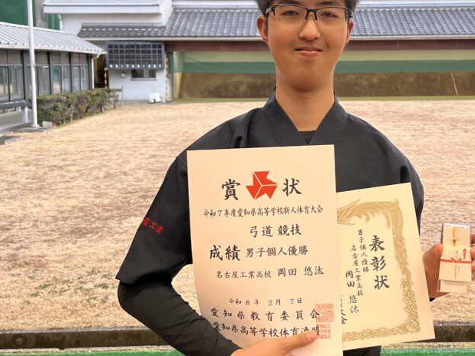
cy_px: 114
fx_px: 590
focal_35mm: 43
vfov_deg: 33.2
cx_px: 292
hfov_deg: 43.6
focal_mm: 5.1
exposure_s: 1/120
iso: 125
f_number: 1.6
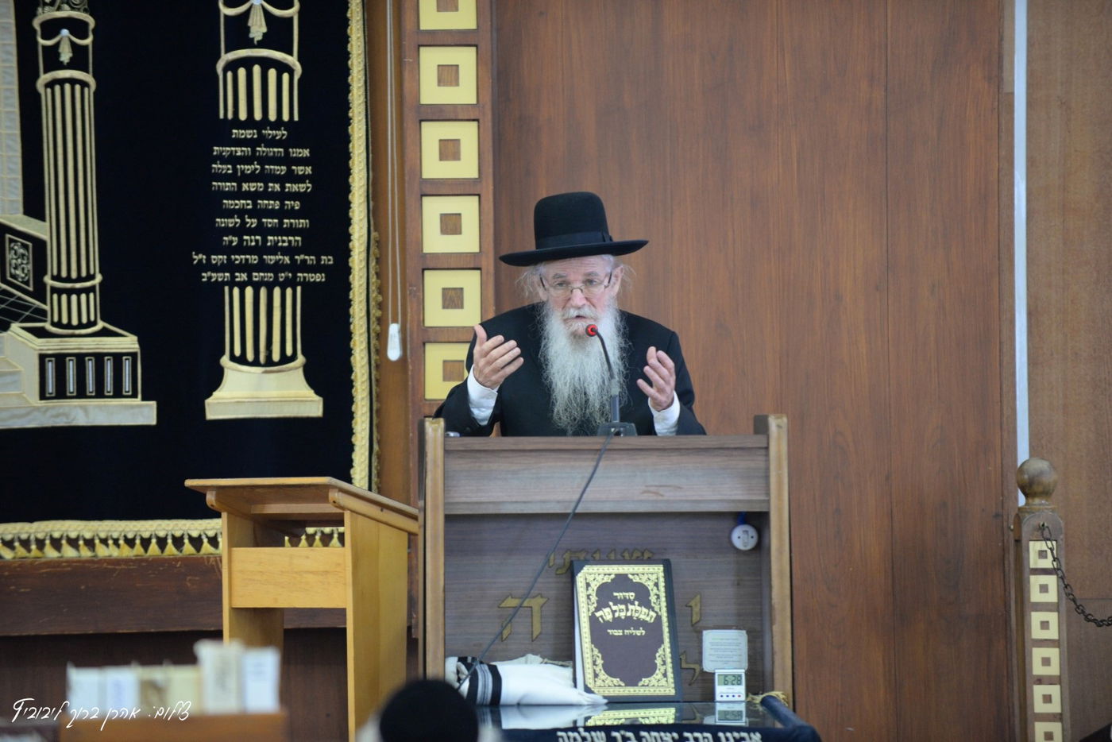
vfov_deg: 6.9
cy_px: 371
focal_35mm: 200
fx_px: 6179
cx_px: 556
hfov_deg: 10.3
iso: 2000
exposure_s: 1/125
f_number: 2.8
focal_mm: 200
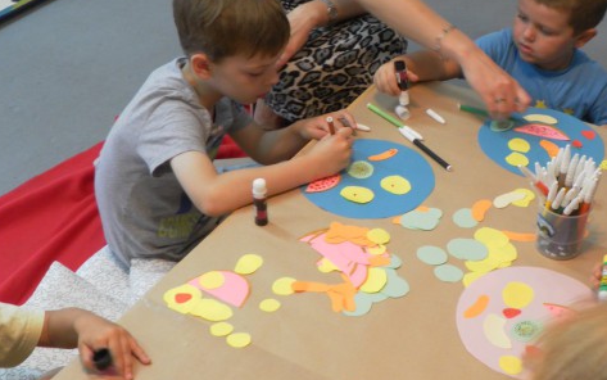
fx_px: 960
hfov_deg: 34.5
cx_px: 438
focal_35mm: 58
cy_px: 134
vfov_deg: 22.3
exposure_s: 1/15
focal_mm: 6.6
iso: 200
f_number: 3.2
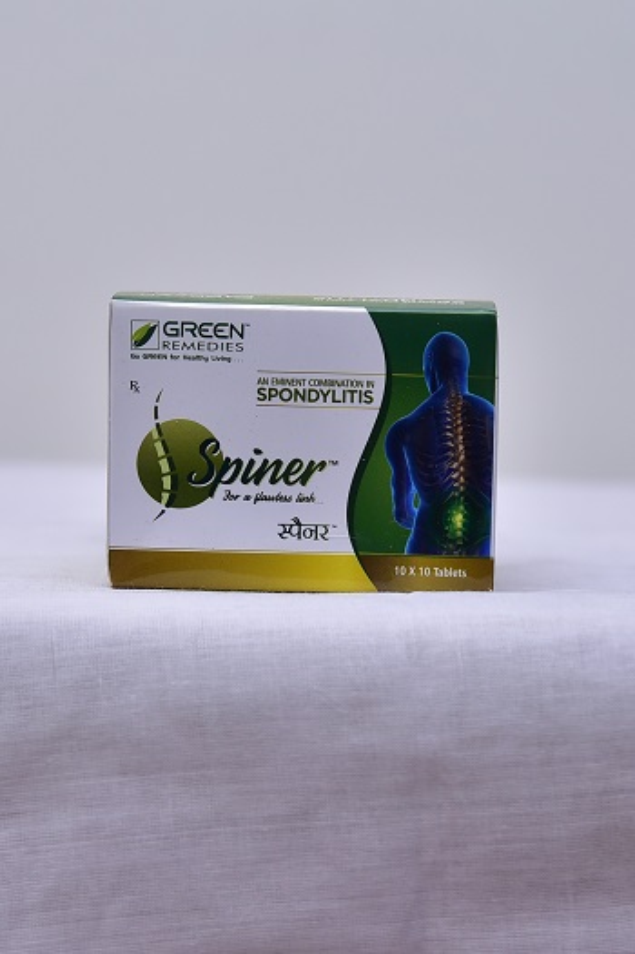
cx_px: 318
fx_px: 1854
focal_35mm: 70
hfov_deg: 19.4
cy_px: 477
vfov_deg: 28.9
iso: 1250
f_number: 4.5
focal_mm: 70
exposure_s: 1/160
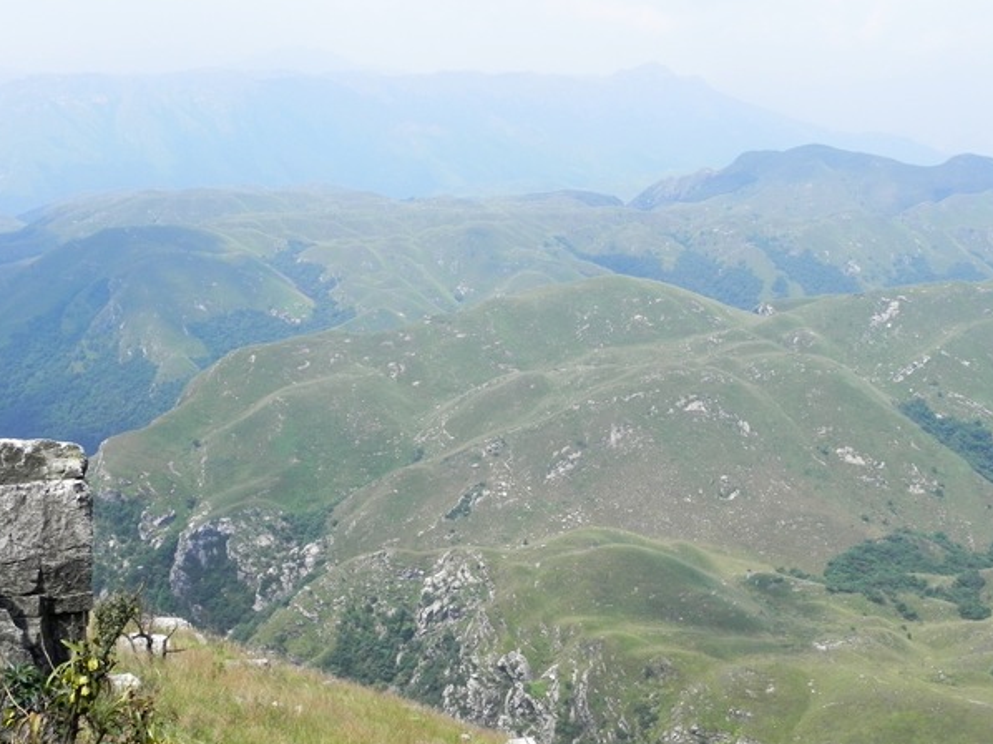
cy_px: 394
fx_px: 1376
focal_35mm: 48
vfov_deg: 30.2
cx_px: 516
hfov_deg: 39.7
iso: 160
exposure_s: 1/380
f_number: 6.3
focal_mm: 7.3
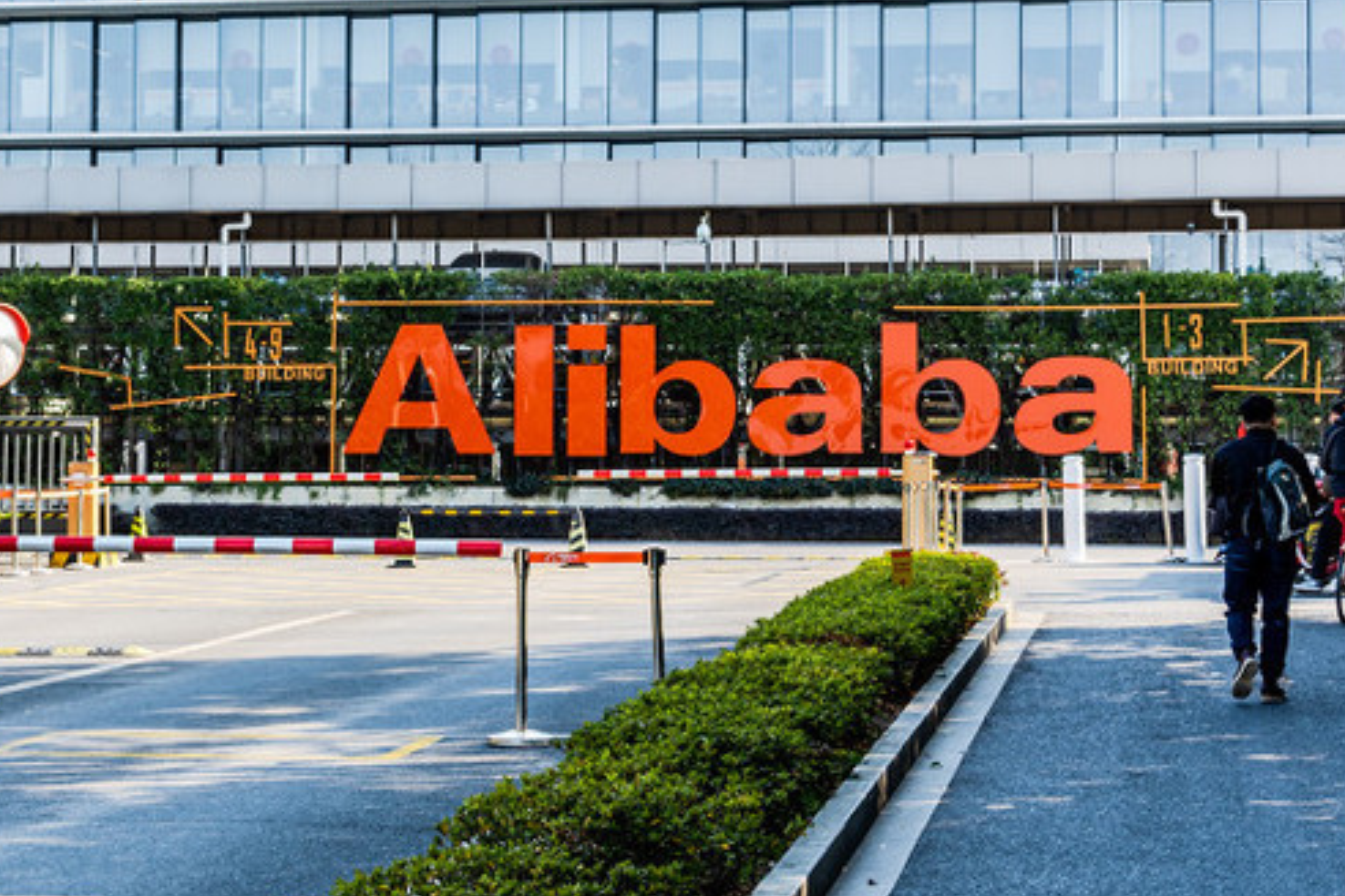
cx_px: 571
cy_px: 291
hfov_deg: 24.4
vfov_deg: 16.4
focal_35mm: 83
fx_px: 3101
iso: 72
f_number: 6.3
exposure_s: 1/40
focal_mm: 34
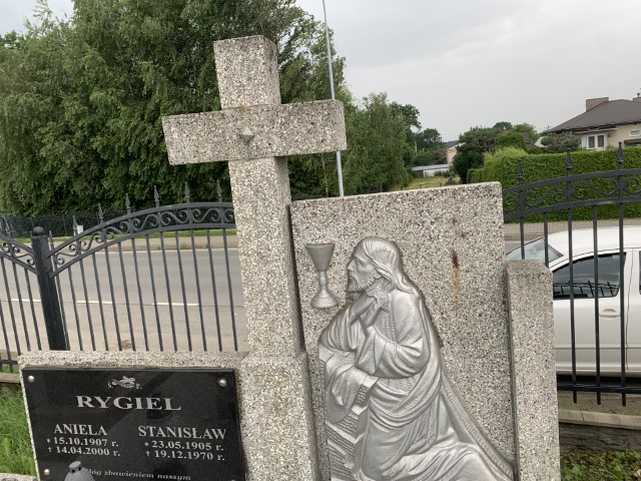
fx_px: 481
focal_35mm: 26
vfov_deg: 53.1
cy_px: 240
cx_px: 320
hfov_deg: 67.3
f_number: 1.8
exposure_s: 1/437
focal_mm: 4.25
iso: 25
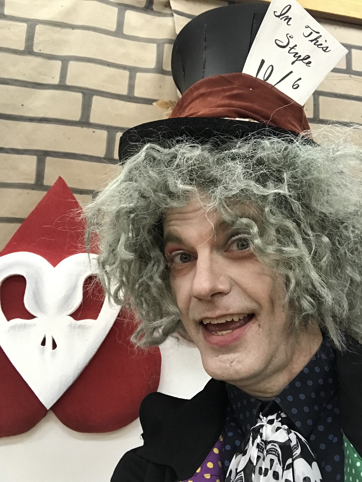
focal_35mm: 32
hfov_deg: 44.2
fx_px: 446
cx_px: 181
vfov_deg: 56.8
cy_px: 241
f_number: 2.2
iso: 200
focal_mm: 2.87
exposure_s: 1/30
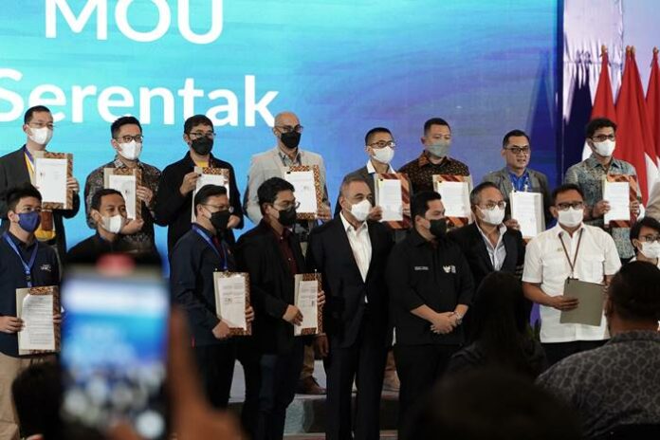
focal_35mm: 112
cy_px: 220
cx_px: 330
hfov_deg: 18.3
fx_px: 2053
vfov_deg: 12.2
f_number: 4.5
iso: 1250
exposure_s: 1/125
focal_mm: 75
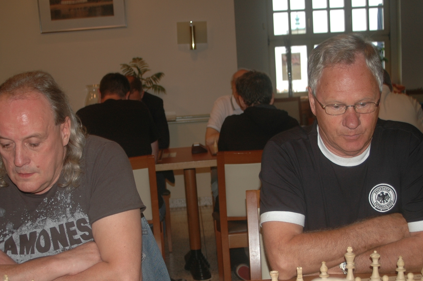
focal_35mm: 53
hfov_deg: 37.5
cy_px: 178
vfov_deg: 25.4
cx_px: 196
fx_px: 622
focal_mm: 26
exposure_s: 1/60
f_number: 4.2
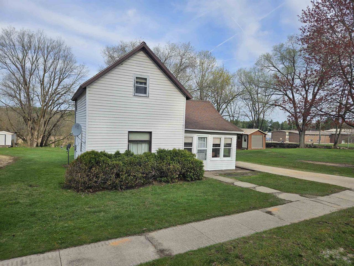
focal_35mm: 23
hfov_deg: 73.9
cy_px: 133
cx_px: 177
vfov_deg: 58.9
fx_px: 235
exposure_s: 1/1695
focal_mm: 5.4
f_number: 1.8
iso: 32
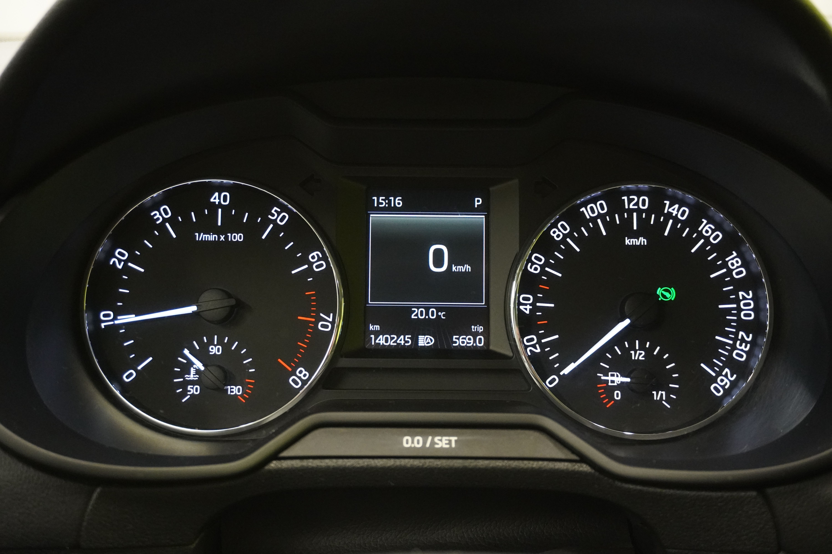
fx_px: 936
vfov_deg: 33.0
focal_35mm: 40
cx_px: 416
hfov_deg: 47.9
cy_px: 277
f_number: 4.5
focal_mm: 27
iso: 4000
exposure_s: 1/50
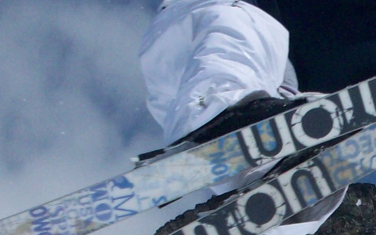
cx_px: 457
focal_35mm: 150
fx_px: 1537
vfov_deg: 8.7
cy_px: 278
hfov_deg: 13.5
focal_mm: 6.2
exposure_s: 1/1401
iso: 80
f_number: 5.6
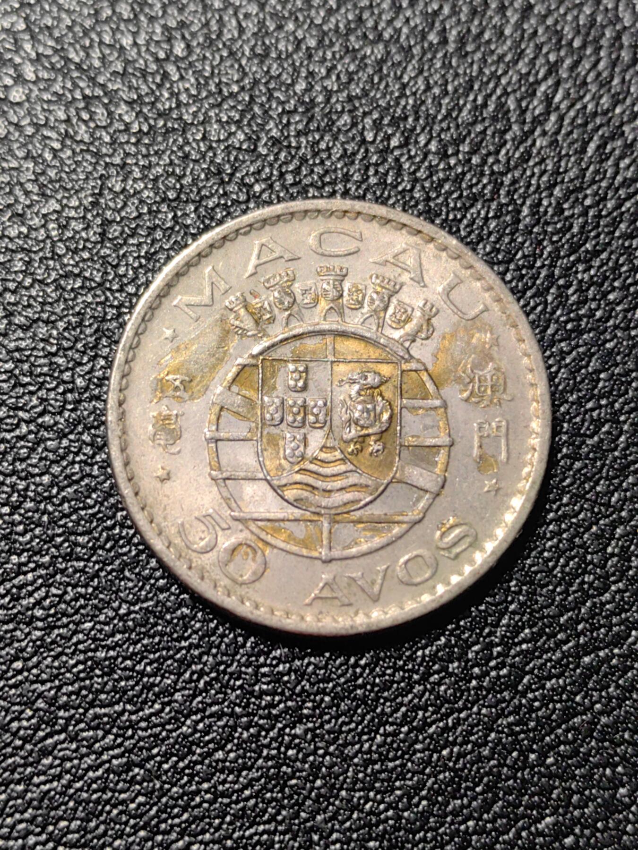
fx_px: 1425
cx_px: 319
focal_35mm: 58
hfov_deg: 25.2
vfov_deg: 33.2
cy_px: 425
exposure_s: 1/100
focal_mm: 5.75
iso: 80
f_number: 2
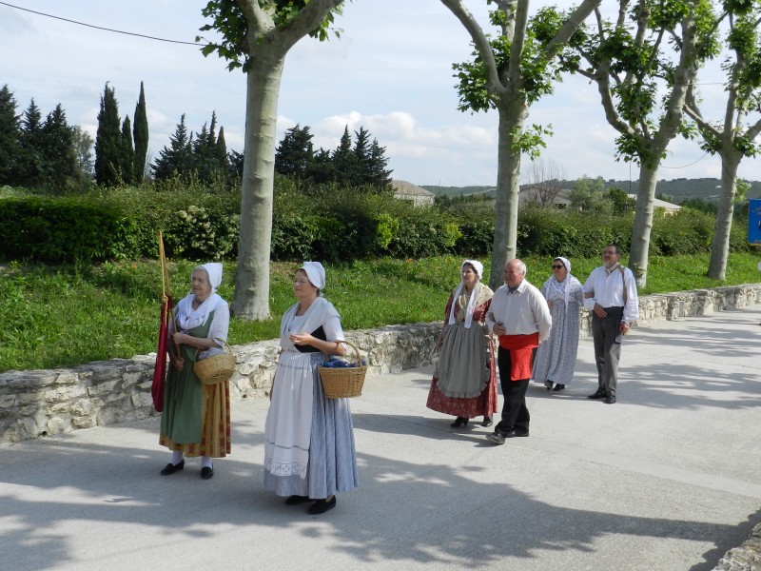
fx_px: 835
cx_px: 380
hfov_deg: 49.0
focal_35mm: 38
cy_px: 286
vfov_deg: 37.7
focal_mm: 6.7
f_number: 4.5
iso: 160
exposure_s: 1/800
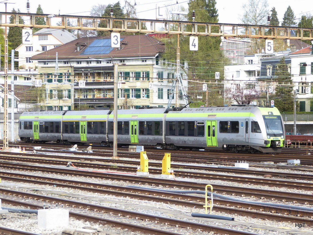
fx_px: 1248
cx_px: 156
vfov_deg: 10.7
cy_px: 118
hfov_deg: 14.3
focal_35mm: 138
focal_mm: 22.3
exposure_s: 1/80
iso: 80
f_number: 5.2
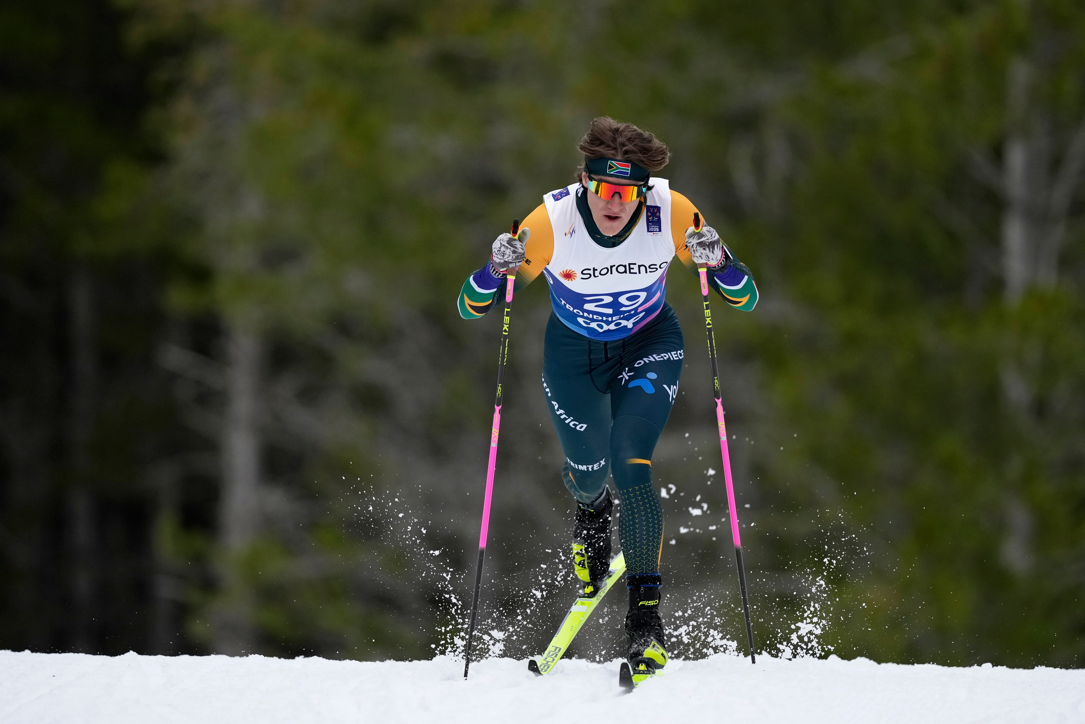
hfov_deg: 4.6
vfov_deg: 3.1
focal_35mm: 450
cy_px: 362
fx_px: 13561
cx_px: 542
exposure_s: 1/1600
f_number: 2.8
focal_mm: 300
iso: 800
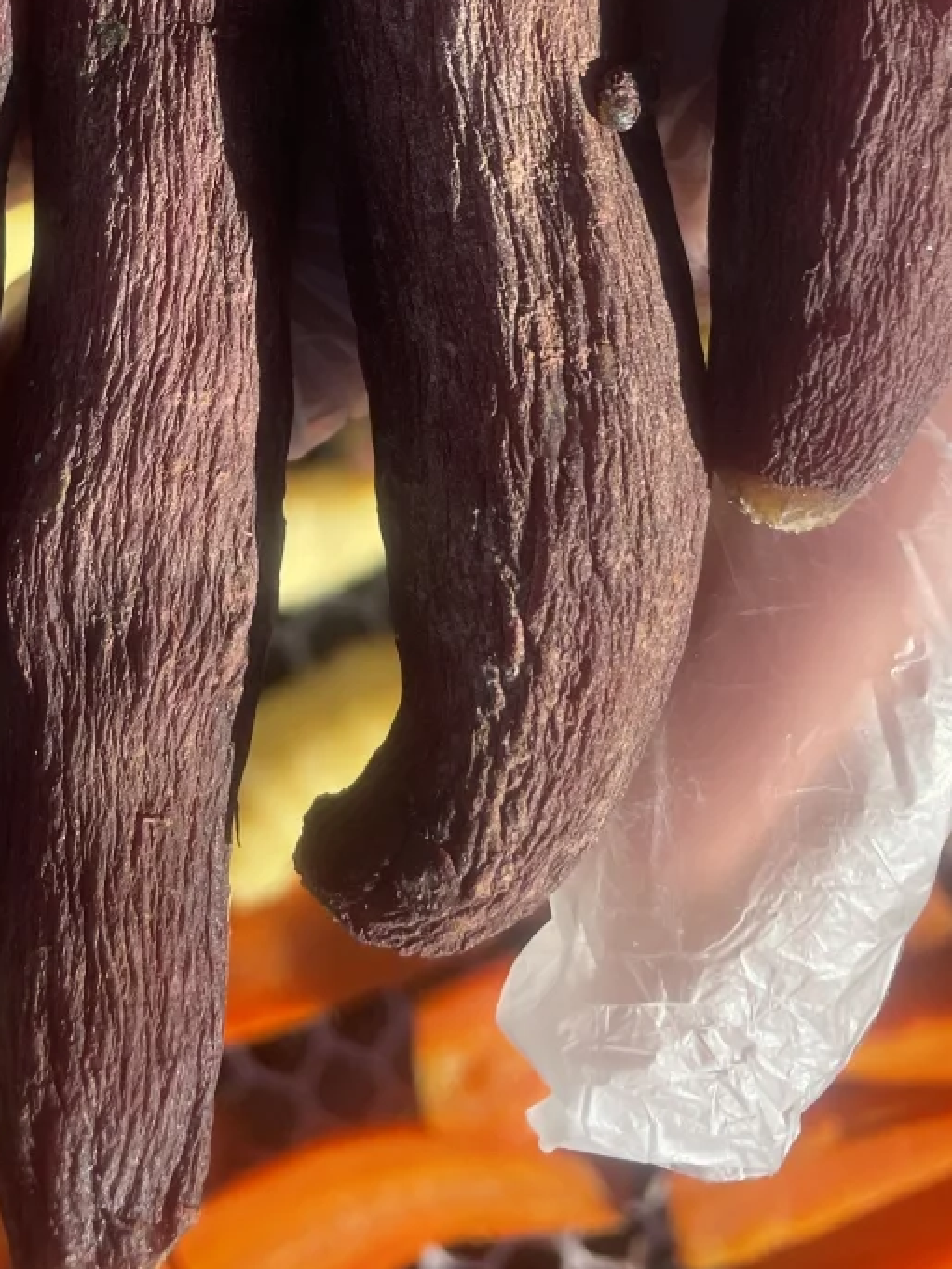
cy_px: -28
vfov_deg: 32.0
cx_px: 289
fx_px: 2016
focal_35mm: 55
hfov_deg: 26.4
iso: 32
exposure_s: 1/1401
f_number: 1.6
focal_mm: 4.2
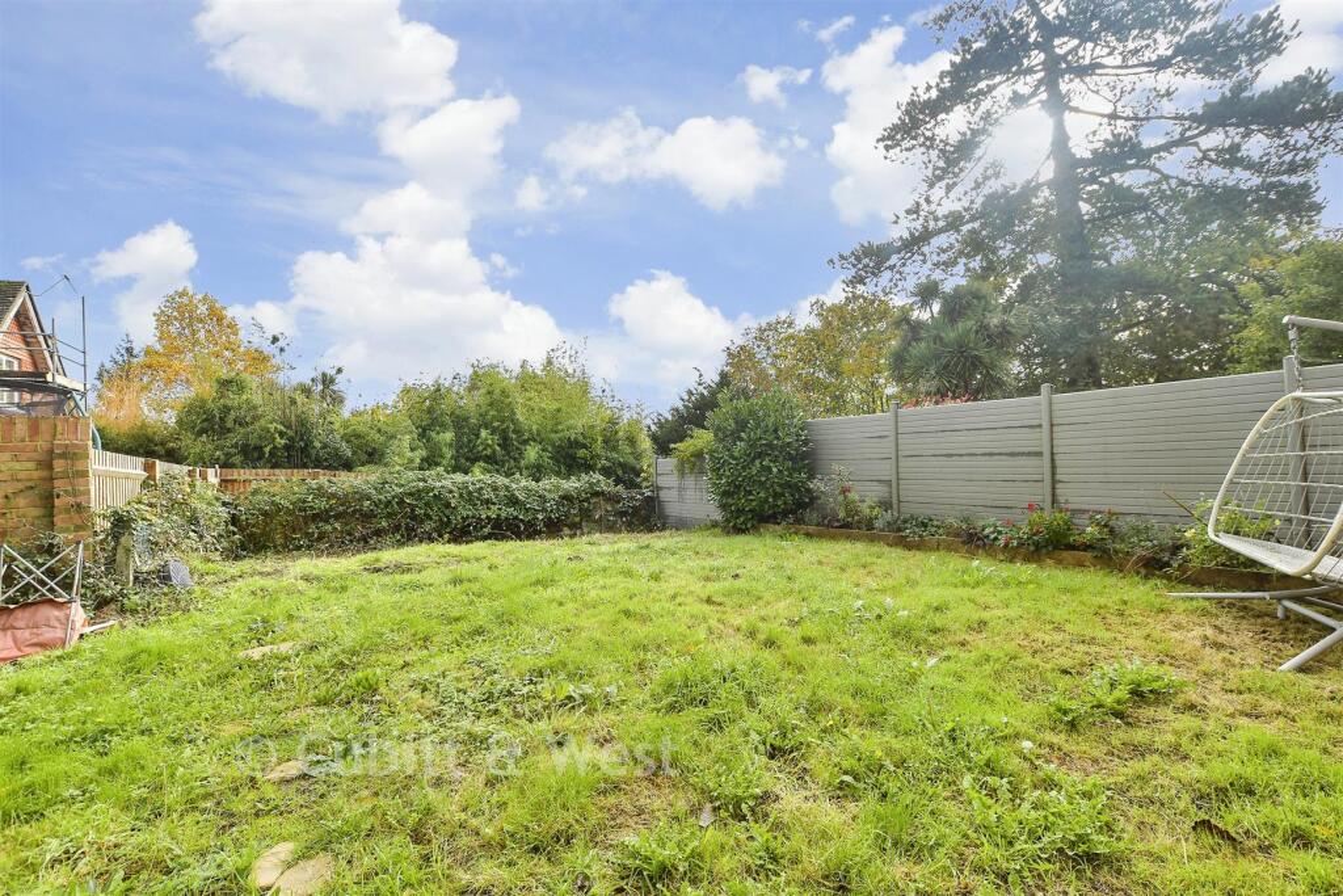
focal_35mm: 15
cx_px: 672
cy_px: 448
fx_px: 560
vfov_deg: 77.3
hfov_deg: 100.4
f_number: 8
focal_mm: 10
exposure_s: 1/160
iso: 160
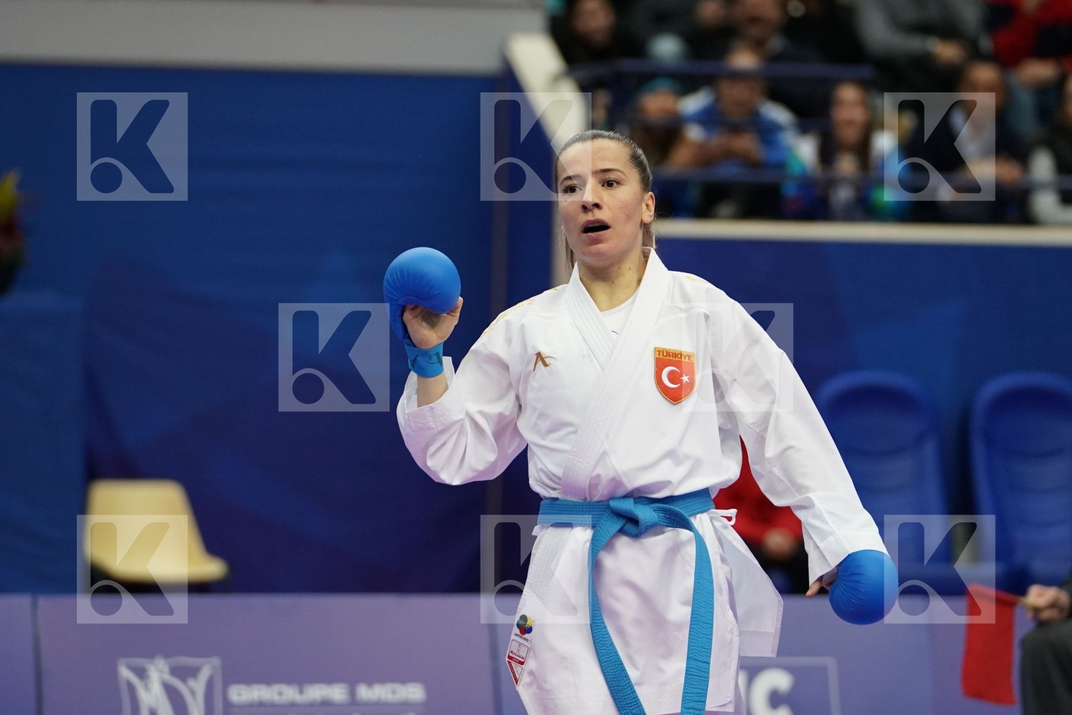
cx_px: 536
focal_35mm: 207
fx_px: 6164
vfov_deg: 6.6
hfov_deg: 9.9
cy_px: 358
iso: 2500
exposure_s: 1/1000
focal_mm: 138
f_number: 2.8
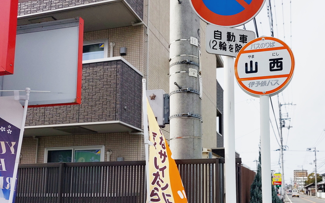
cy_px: 146
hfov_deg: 57.2
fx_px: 292
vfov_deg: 37.6
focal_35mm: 33
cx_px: 208
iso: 25
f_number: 1.8
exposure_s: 1/1591
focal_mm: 5.23
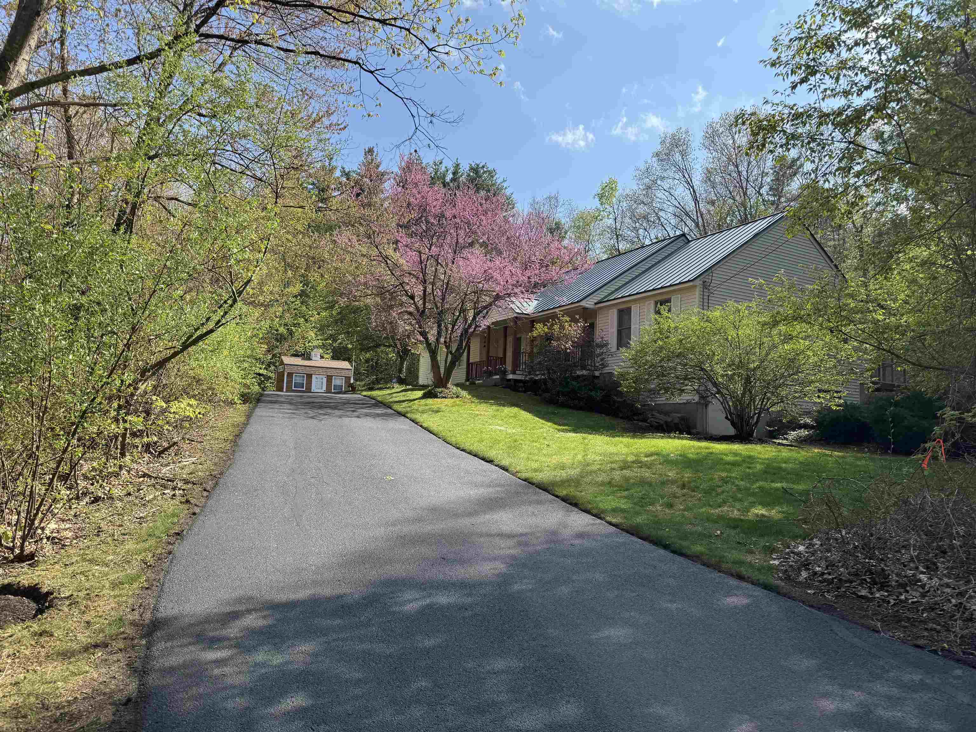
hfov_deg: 71.6
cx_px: 488
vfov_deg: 56.8
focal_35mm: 24
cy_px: 366
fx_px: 677
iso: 80
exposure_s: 1/2252
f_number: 1.78
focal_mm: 6.76
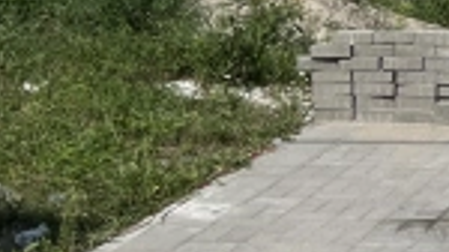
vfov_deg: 9.7
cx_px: 754
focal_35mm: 118
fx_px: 1403
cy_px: -201
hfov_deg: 16.0
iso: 50
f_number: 1.6
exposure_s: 1/8403
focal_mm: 5.1
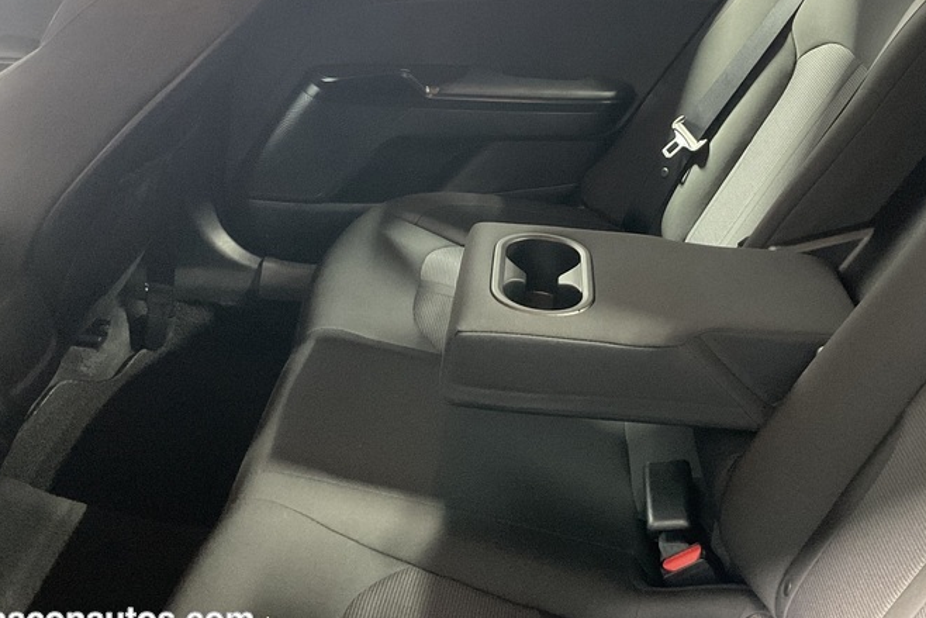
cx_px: 550
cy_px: 182
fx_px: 1132
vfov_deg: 30.2
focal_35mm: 44
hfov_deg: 44.3
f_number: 1.8
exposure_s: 1/30
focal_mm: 3
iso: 500
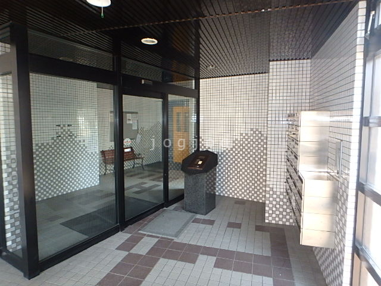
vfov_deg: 63.4
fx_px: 231
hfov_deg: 79.0
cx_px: 190
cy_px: 143
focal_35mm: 21
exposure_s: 1/30
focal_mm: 3.7
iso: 320
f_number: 3.5
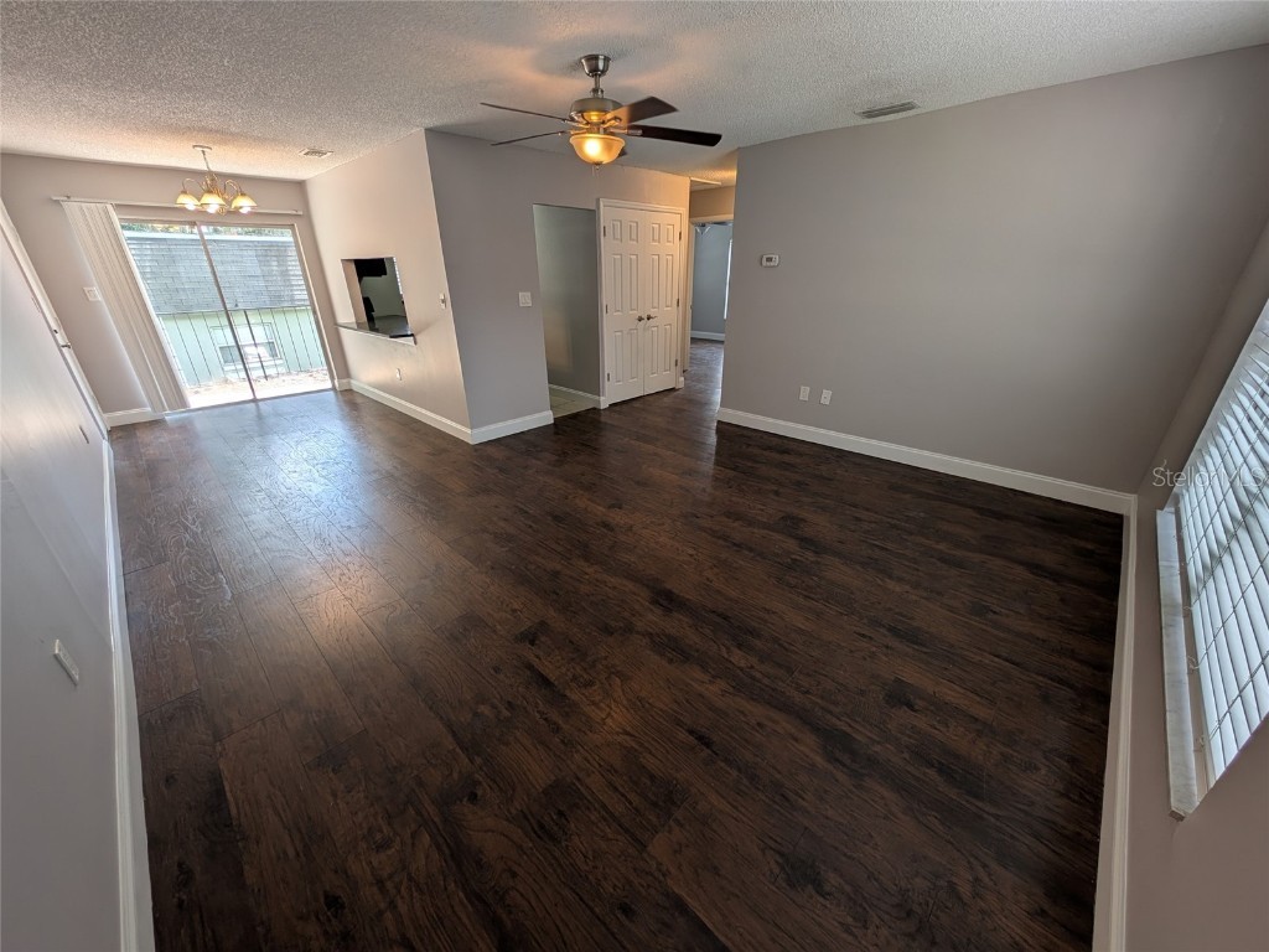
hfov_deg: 110.5
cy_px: 476
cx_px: 634
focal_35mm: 12
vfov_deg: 94.5
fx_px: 440
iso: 41
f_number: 1.95
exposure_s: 1/120
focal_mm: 2.23
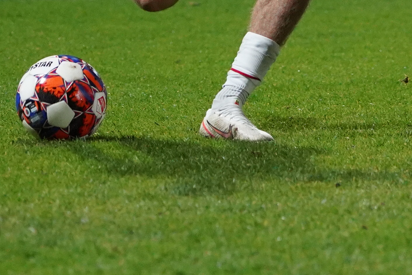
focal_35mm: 509
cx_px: 388
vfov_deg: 2.7
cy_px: -174
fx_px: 5824
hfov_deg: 4.0
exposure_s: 1/1250
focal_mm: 120
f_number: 4
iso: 6400
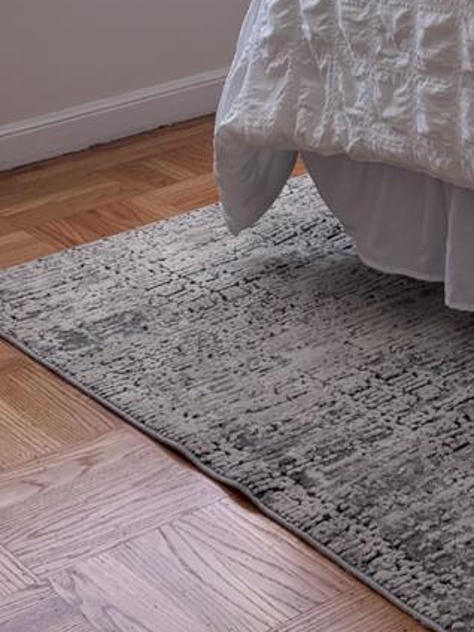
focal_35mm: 92
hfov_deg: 16.0
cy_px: -274
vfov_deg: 19.1
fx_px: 1680
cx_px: 314
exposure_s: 1/978
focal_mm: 5.96
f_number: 1.6
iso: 50
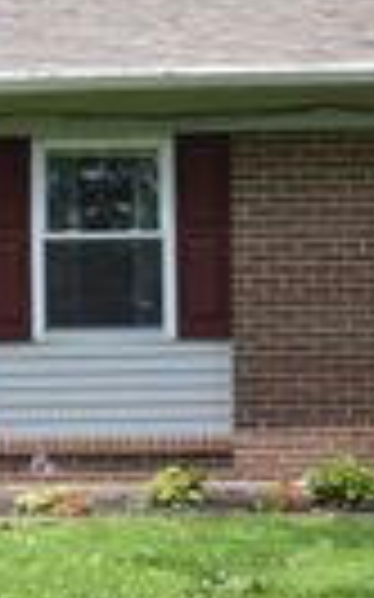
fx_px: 1682
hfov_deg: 12.6
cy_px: 292
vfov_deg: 20.2
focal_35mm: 103
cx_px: 347
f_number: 6.3
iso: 100
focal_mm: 18
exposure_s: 1/160
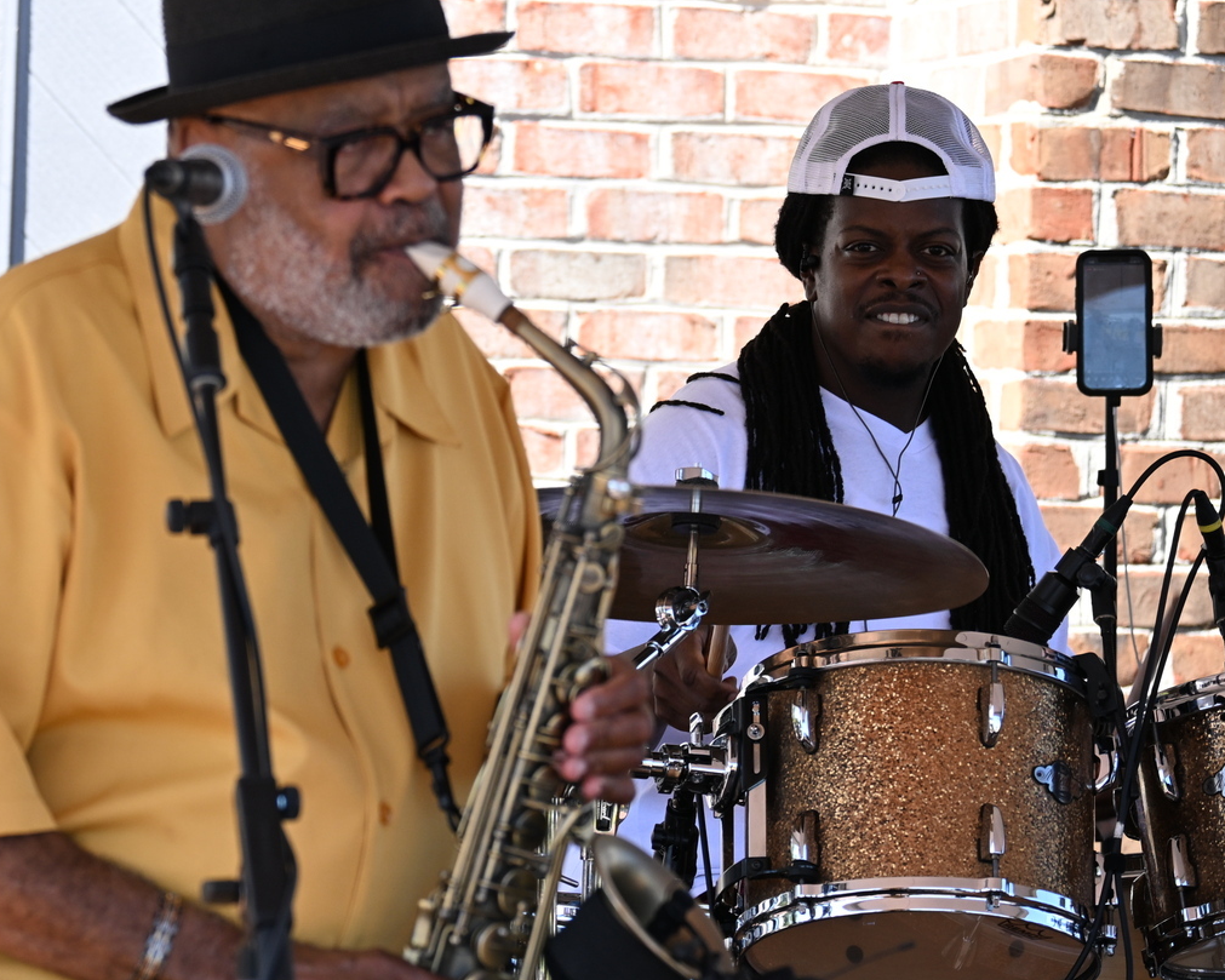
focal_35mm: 237
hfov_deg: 8.2
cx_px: 304
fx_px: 8584
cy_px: 494
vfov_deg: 6.5
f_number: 5
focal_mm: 105
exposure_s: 1/250
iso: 200
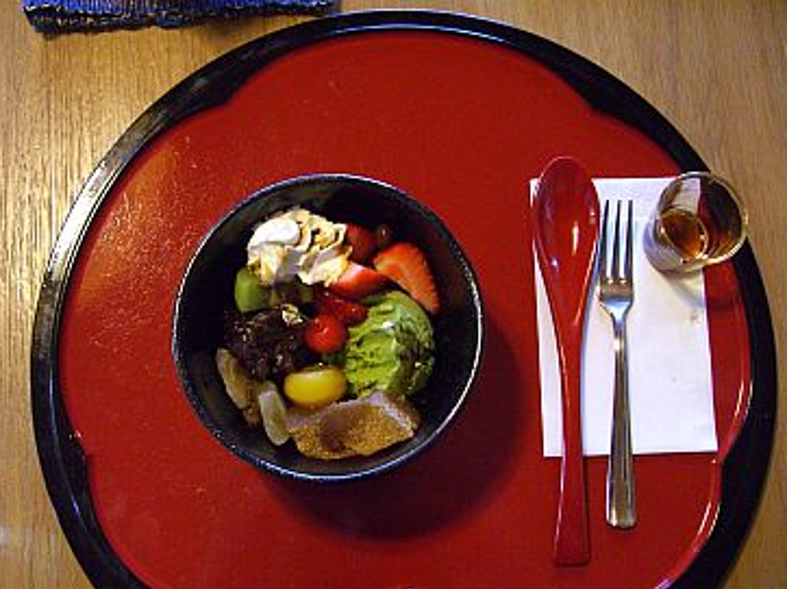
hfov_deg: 44.8
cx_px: 380
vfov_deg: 34.3
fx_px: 954
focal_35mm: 42
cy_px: 322
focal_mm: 6.2
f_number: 2.7
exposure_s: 1/30
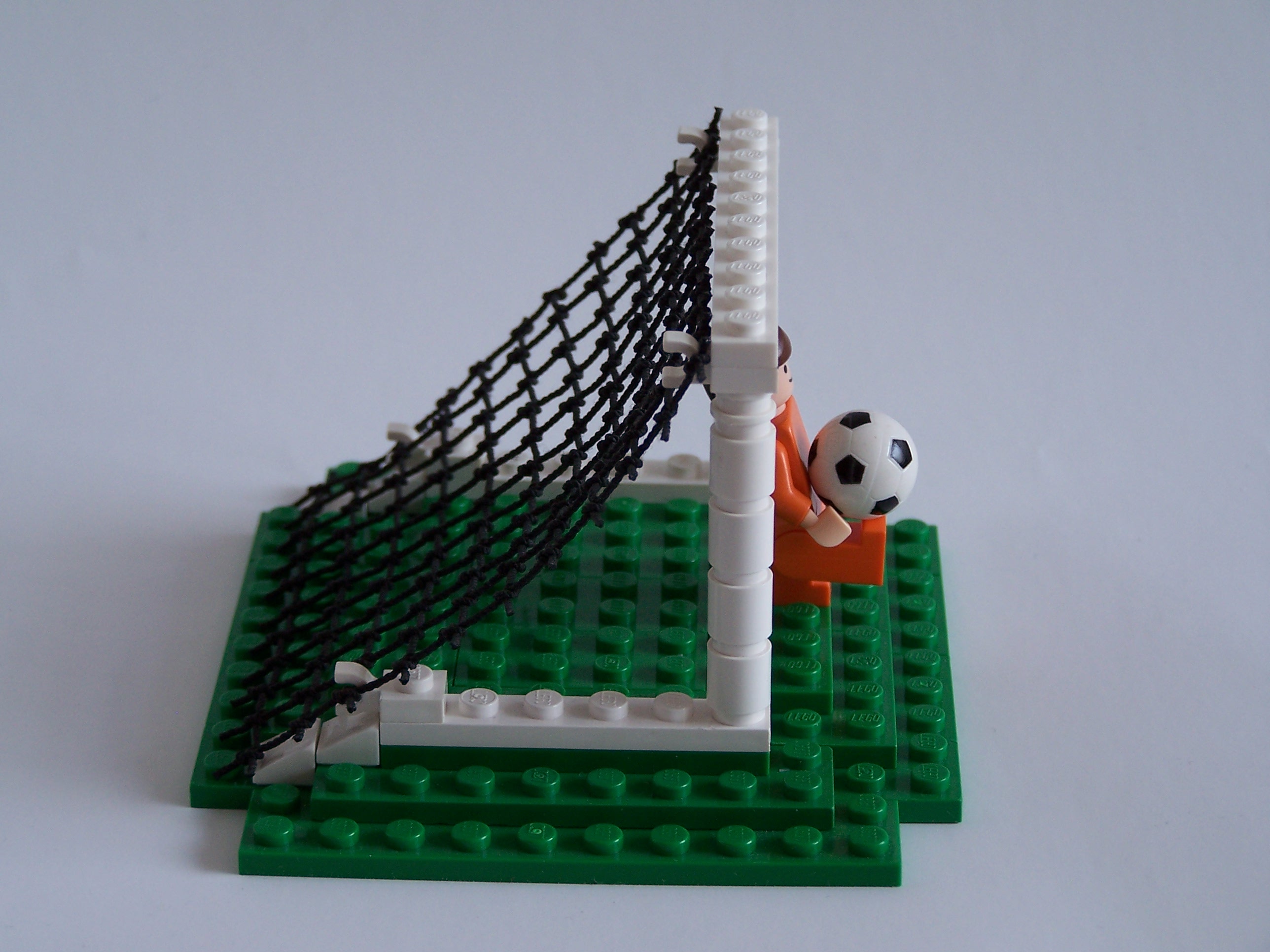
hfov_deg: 18.7
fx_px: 3852
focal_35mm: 105
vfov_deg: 14.1
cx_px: 635
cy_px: 476
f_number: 3.2
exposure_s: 1/4
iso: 80
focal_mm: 17.5
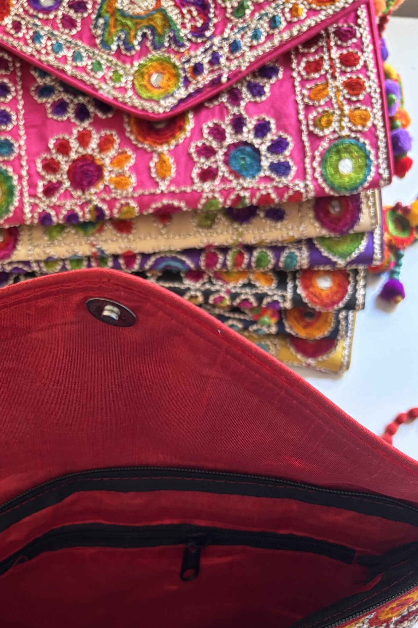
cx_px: 108
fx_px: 644
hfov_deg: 35.2
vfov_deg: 50.8
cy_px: 429
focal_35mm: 37
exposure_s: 1/60
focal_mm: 5.96
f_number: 1.6
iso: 320
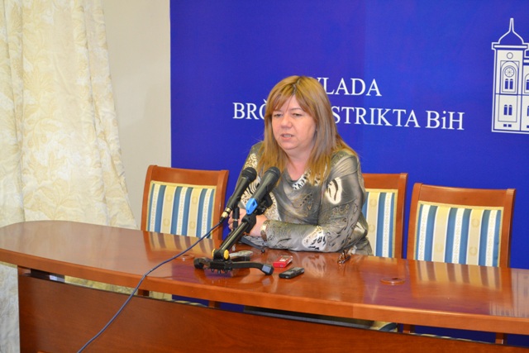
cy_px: 176
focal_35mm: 82
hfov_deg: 24.6
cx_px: 264
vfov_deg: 16.6
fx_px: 1212
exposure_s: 1/60
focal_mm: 55
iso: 1600
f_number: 5.6
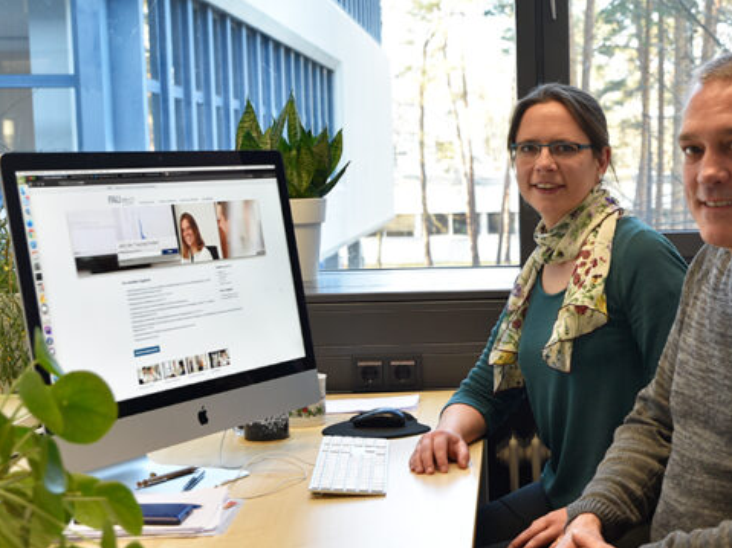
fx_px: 1142
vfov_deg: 27.0
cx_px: 497
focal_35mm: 54
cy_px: 281
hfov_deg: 35.2
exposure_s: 1/60
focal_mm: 35
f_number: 4
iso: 400
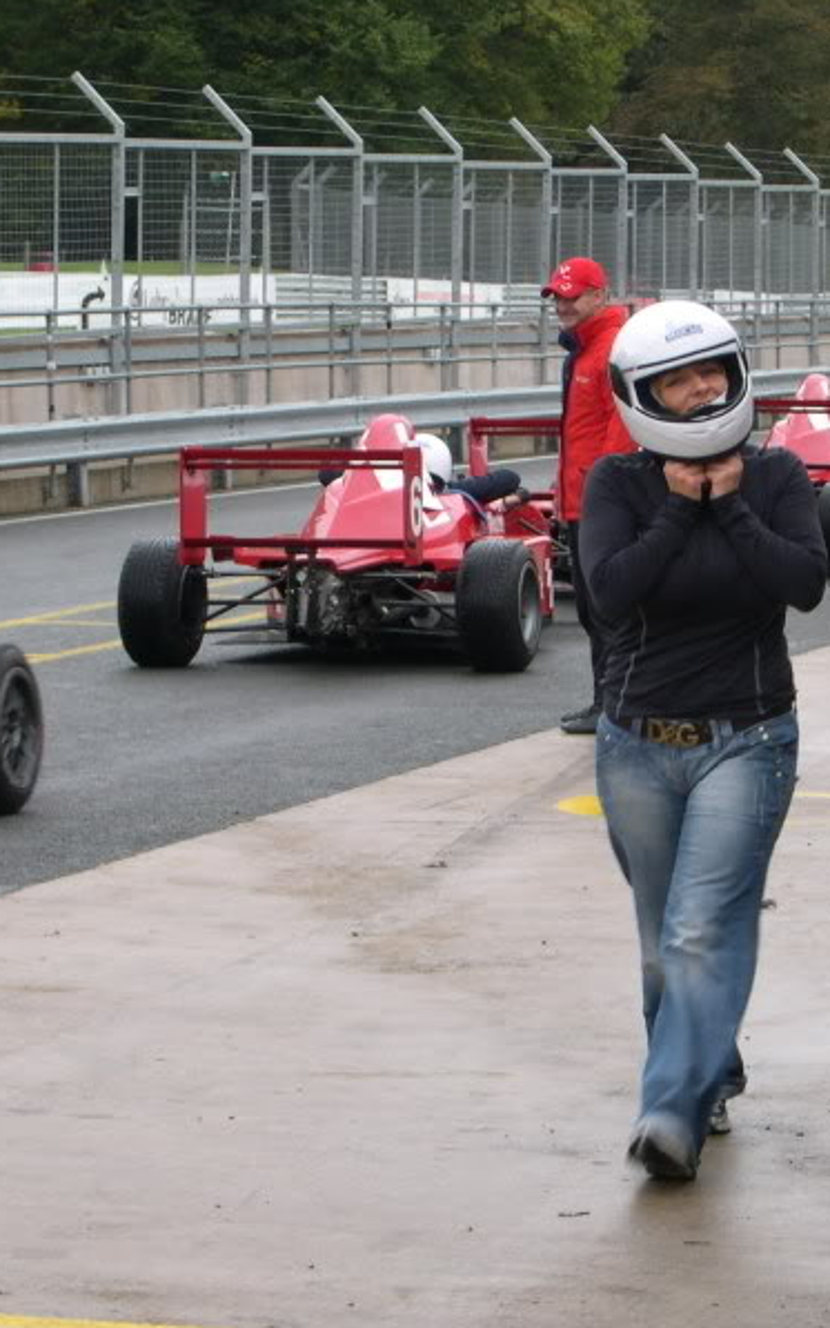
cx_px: 630
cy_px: 663
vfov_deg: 12.9
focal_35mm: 162
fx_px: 5865
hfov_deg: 8.1
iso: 100
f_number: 4.9
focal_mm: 24
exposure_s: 1/50.1
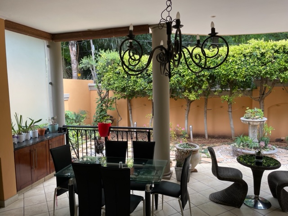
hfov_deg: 67.3
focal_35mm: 26
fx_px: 216
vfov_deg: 53.1
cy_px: 108
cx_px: 144
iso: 32
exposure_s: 1/296
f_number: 1.6
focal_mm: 4.2
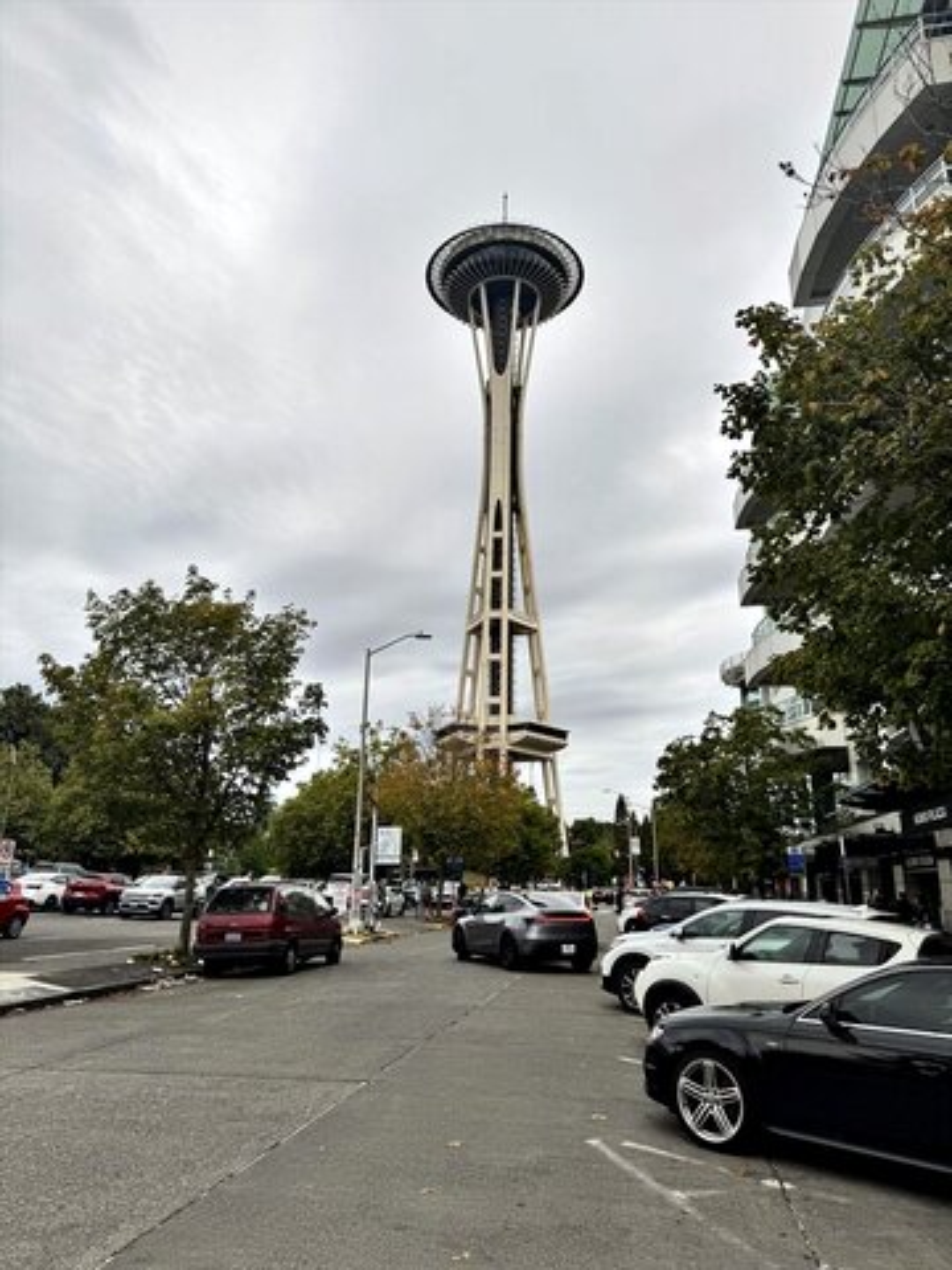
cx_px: 476
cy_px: 635
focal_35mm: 24
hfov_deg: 56.8
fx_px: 880
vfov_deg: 71.6
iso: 80
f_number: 1.8
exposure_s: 1/527
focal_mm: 6.8
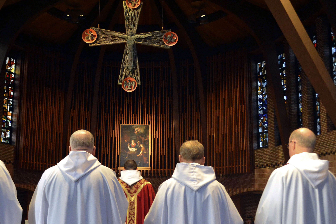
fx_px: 541
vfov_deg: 23.4
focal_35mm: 58
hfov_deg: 34.3
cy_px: 116
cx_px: 132
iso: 1600
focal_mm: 26
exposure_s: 1/40
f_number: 4.2
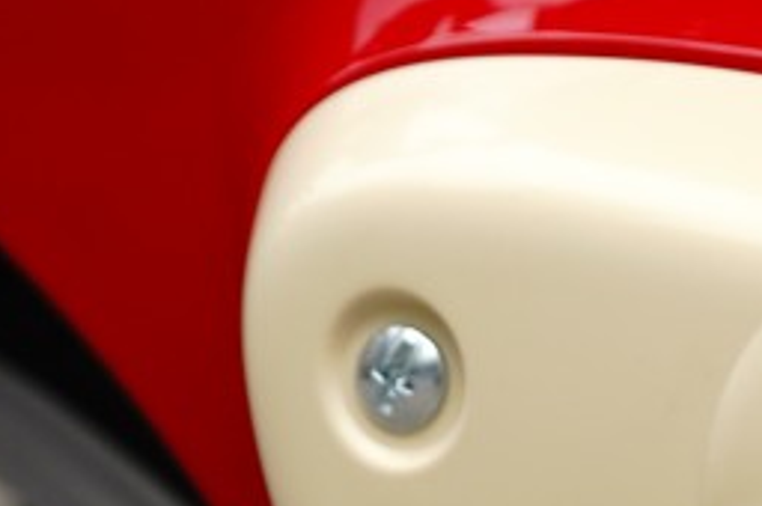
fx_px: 11014
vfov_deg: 2.6
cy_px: 729
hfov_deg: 4.0
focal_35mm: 521
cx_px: 938
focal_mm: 111
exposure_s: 1/250
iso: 500
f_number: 4
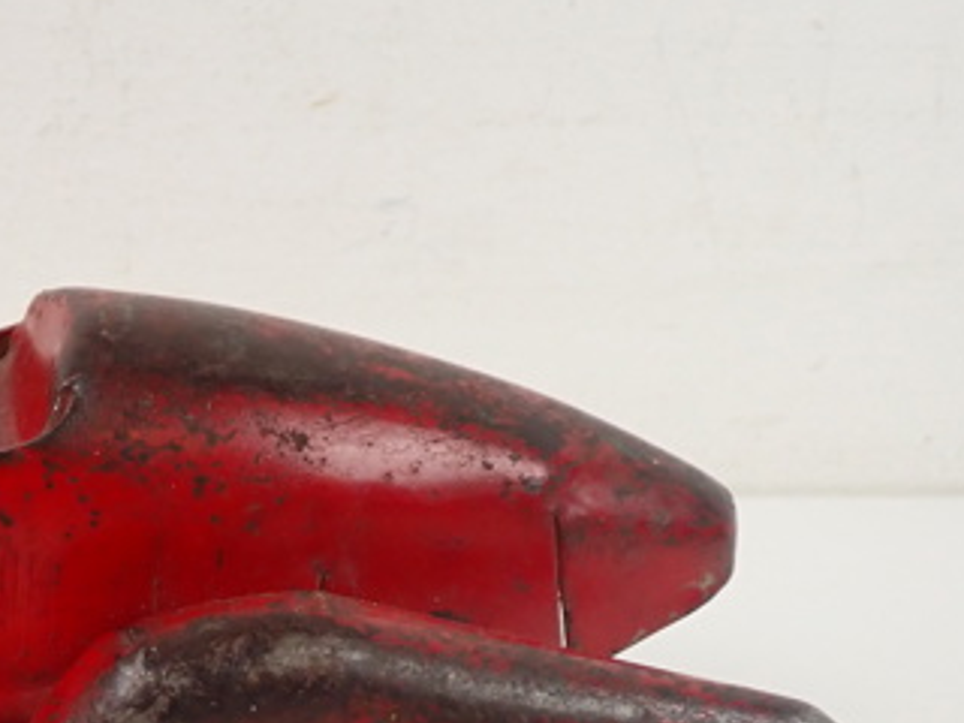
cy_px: 837
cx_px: -175
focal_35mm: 75
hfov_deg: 23.8
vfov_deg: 18.7
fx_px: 2089
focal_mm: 5.4
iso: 200
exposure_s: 1/100
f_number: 2.3
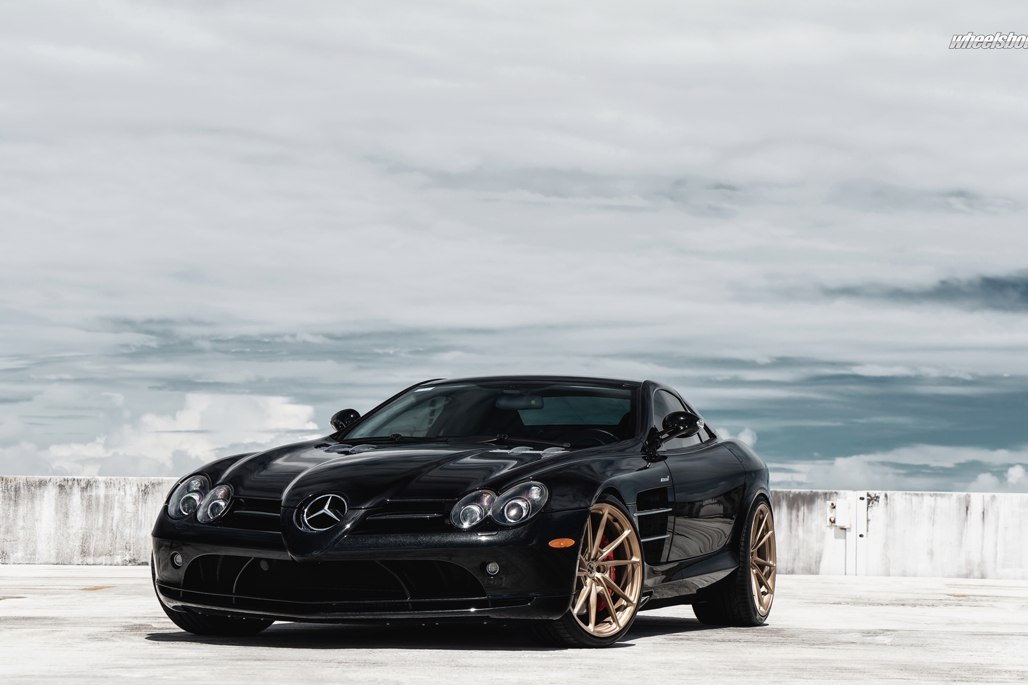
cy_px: 398
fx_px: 2427
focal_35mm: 85
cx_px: 568
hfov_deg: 23.9
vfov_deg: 16.1
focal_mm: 70
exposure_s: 1/320
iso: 100
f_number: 6.3
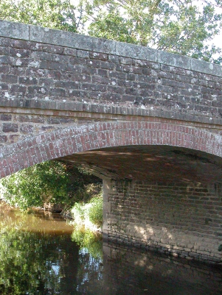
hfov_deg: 31.5
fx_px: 393
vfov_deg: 41.1
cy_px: 167
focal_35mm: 46
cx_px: 91
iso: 800
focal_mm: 9.2
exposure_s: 1/249
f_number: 5.7
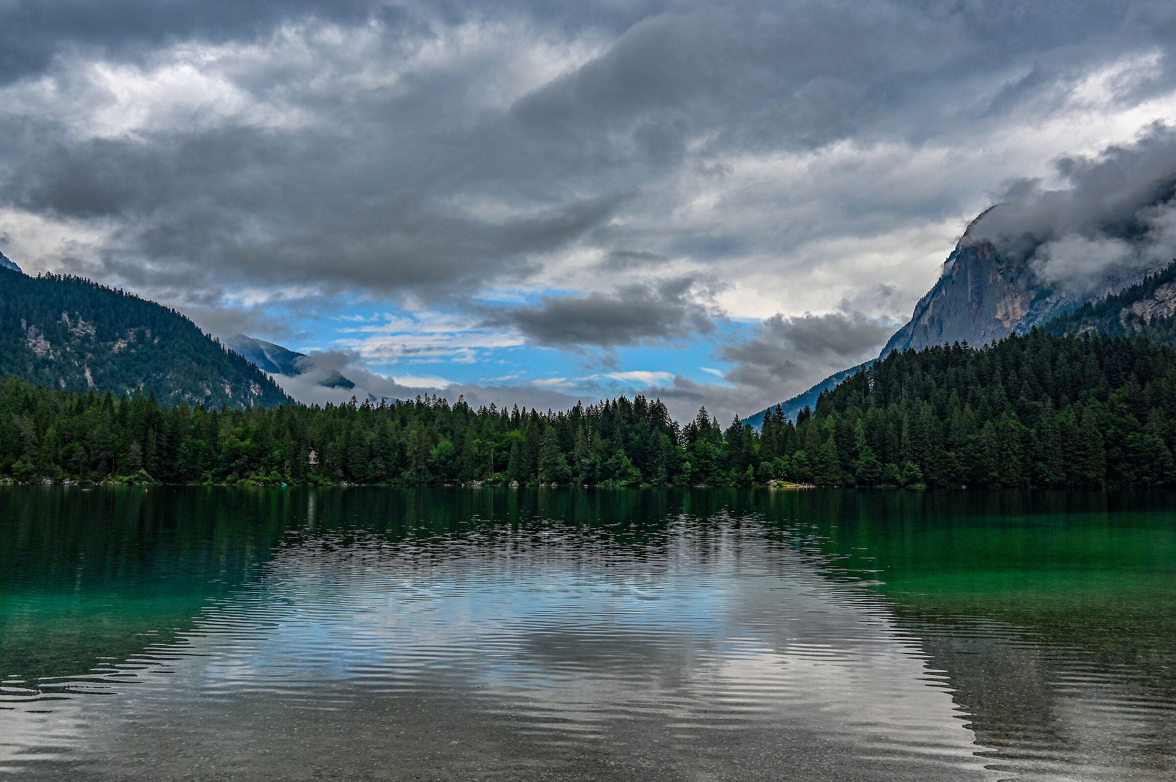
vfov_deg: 44.2
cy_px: 391
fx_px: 963
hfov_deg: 62.8
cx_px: 588
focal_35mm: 30
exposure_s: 1/320
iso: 160
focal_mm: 29.5
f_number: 9
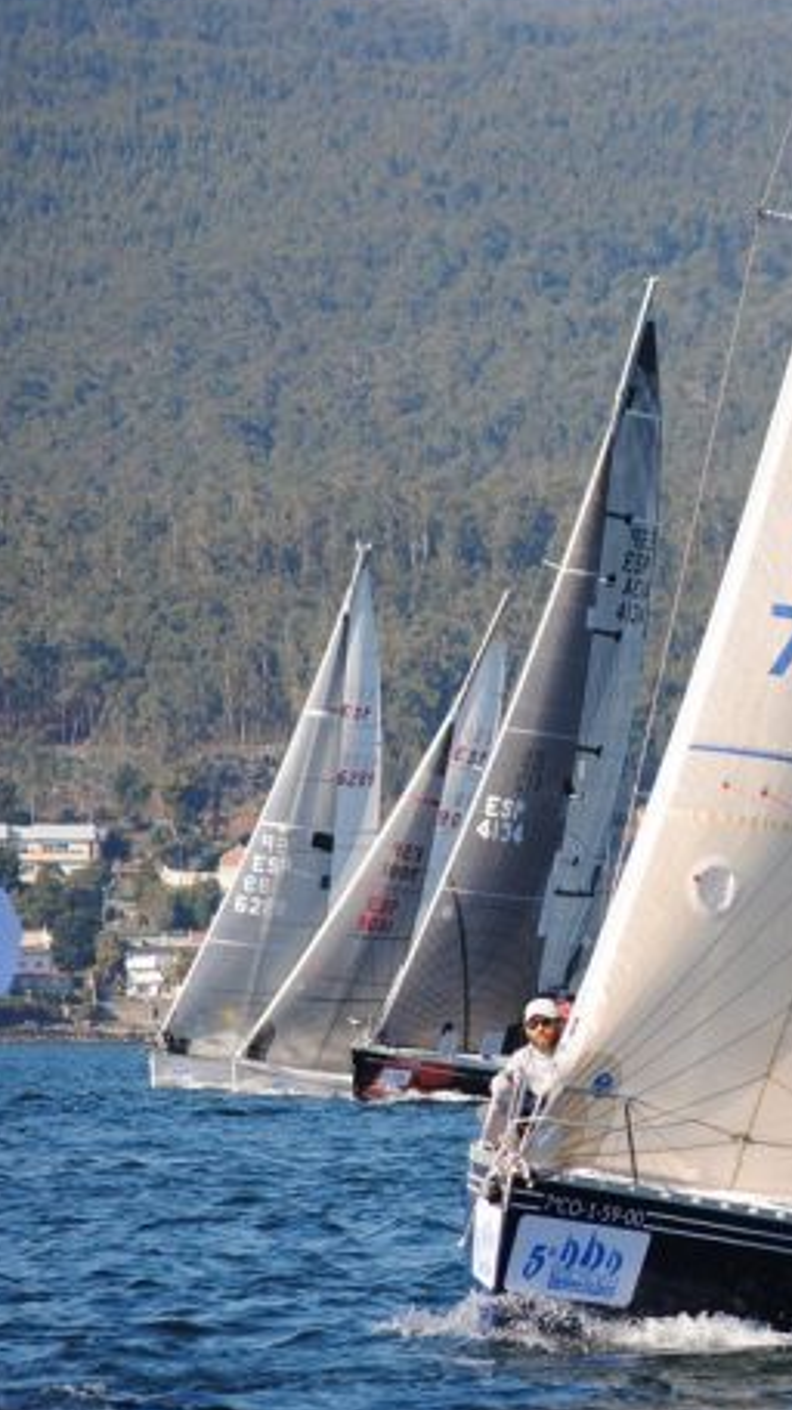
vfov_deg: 7.1
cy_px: 781
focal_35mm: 304
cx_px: 1064
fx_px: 11367
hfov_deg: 4.0
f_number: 5.6
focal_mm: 110
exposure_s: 1/500
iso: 125
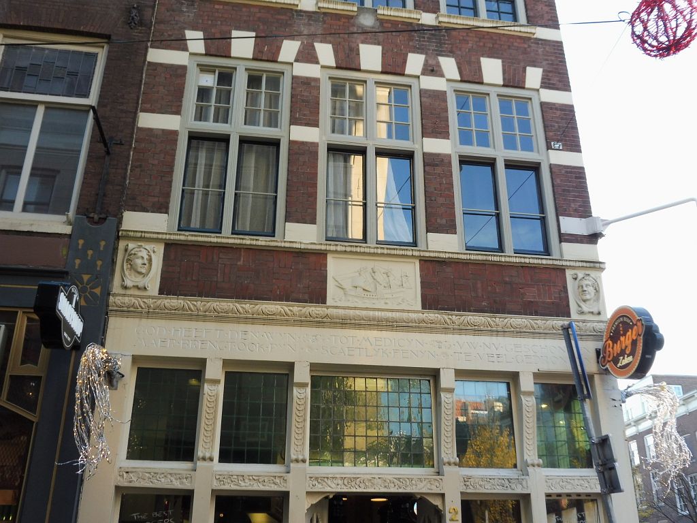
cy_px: 262
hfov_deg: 54.0
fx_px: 685
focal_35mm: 34
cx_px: 348
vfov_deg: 41.8
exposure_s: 1/80
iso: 100
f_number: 3.7
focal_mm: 6.1
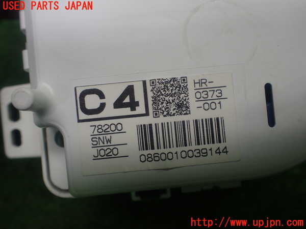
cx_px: 153
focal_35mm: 30
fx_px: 265
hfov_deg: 60.0
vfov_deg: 46.8
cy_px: 114
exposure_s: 1/125
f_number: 2.3
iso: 160
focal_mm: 5.4
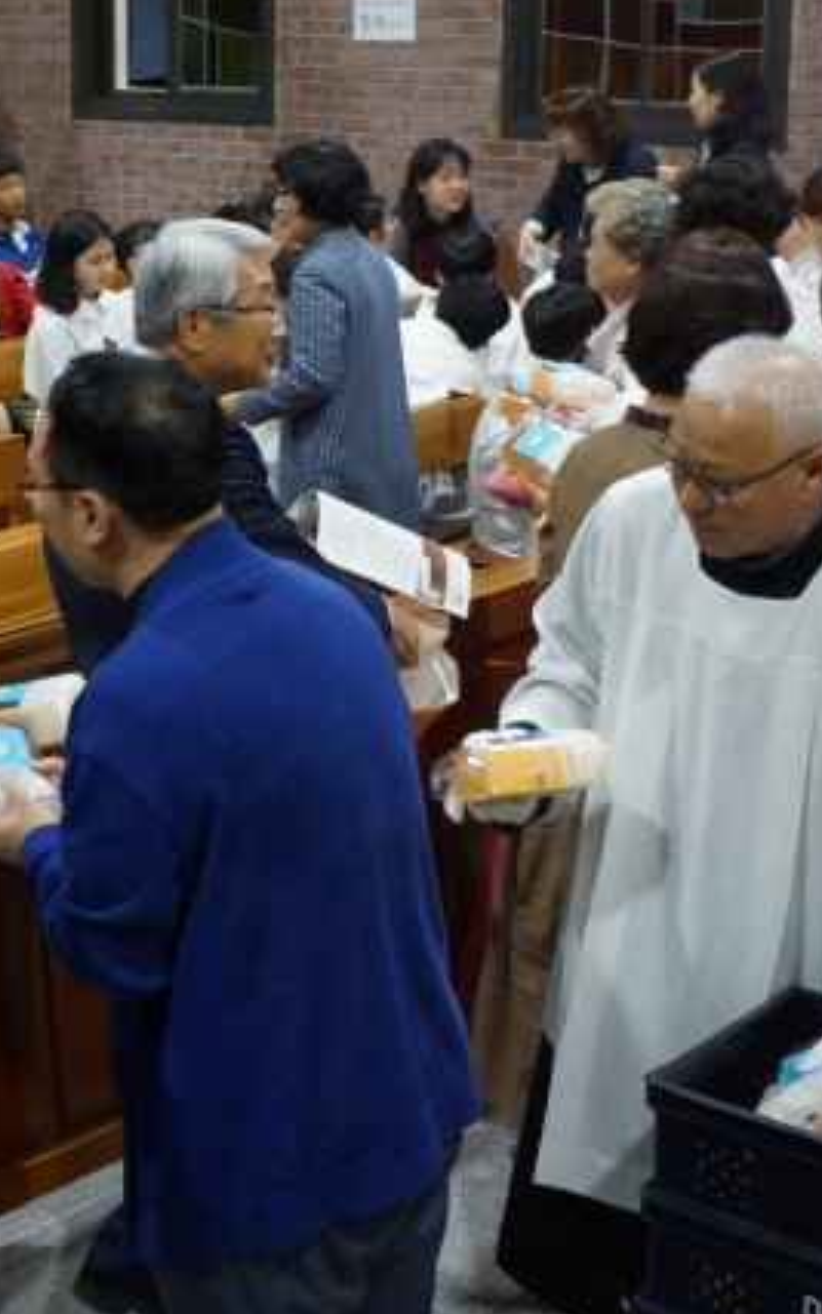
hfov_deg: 18.1
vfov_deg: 30.9
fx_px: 2365
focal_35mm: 66
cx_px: -320
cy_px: 475
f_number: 4
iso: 1000
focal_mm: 18
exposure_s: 1/60
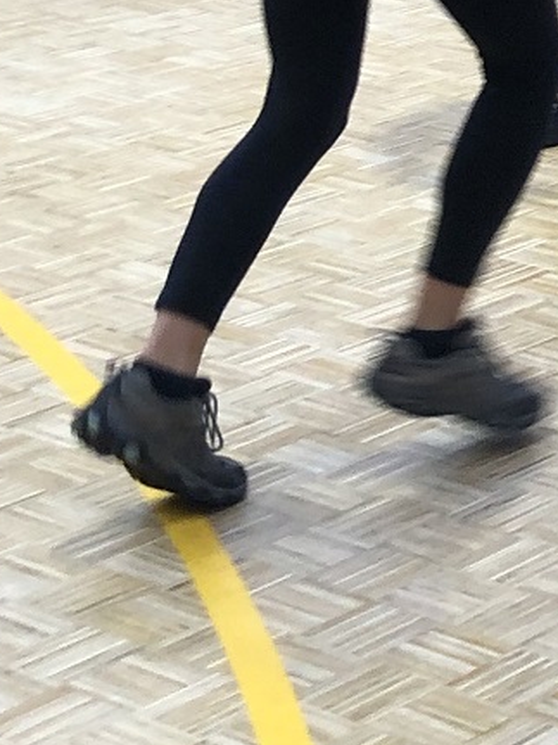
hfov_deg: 10.4
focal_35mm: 130
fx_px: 2795
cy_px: -80
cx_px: 1132
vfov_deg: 14.8
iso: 50
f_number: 1.8
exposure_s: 1/100
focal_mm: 3.99
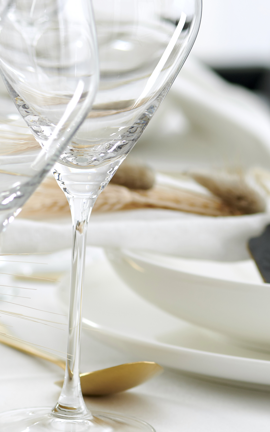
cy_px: 146
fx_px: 3438
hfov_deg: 4.5
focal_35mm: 292
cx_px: 174
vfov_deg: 7.2
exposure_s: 1/125
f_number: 6.3
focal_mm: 105
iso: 100
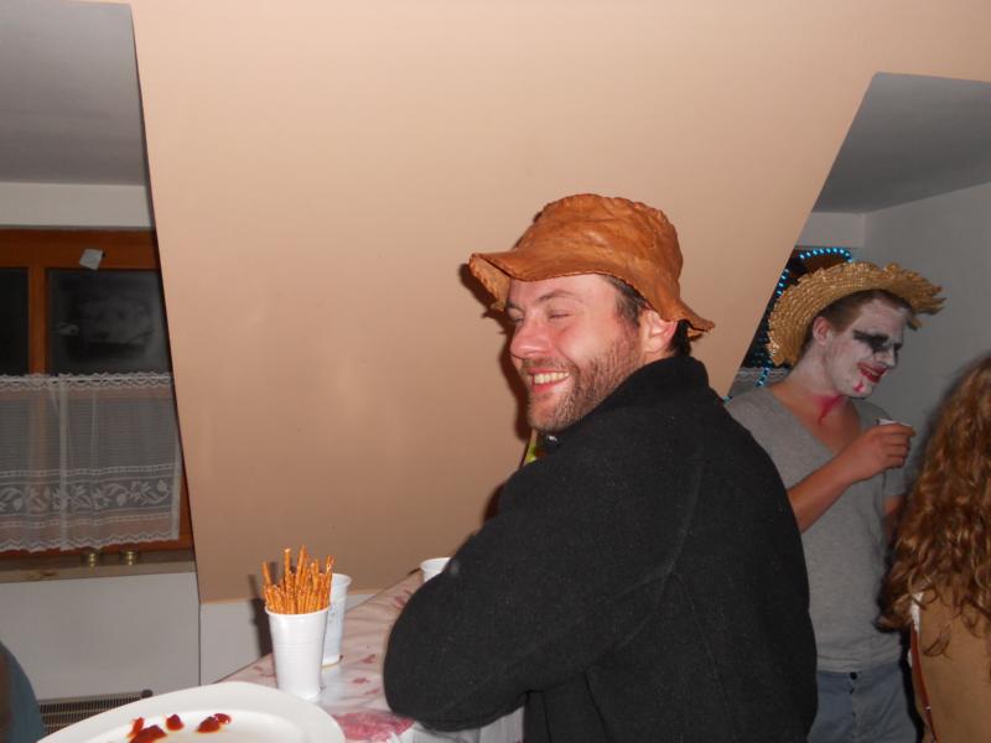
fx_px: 916
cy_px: 372
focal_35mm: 32
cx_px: 496
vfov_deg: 44.2
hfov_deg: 56.8
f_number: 3.5
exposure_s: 1/25
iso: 200
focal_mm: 5.8
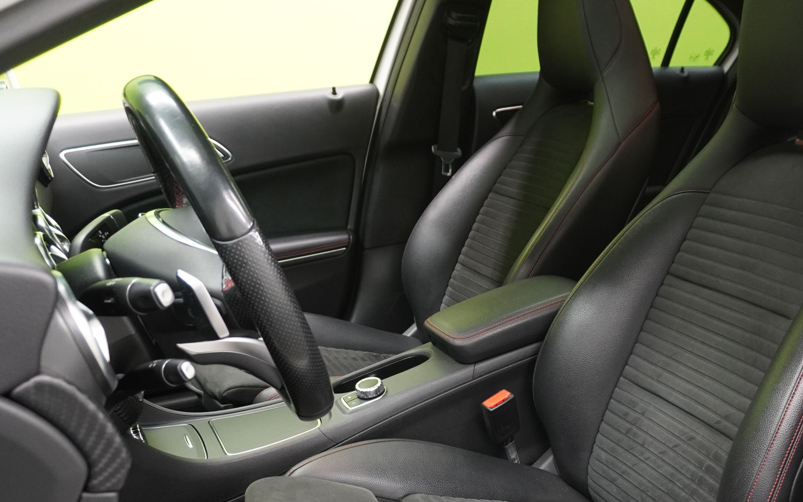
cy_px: 336
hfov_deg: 47.1
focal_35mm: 41
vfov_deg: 31.0
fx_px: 897
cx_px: 564
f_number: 3.5
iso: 1000
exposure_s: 1/30
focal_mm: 16
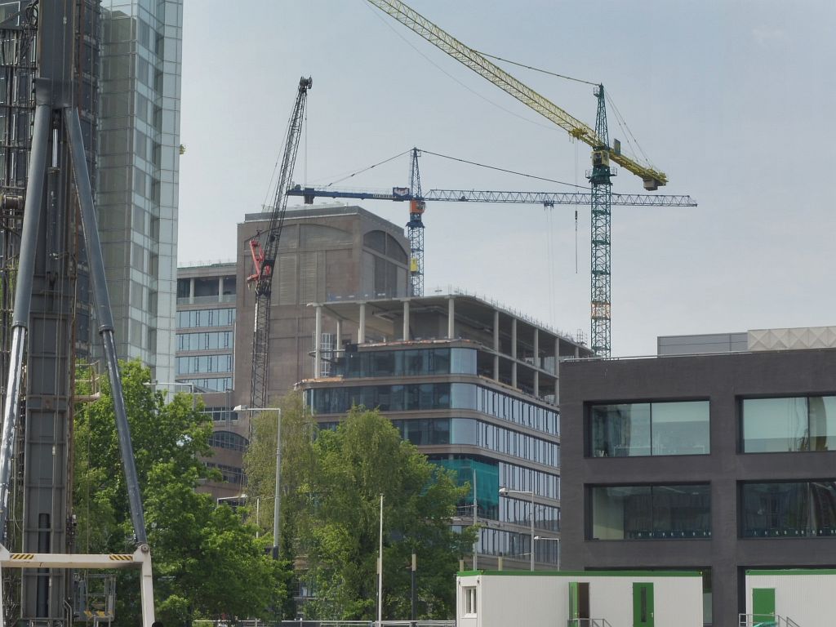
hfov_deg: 21.8
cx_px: 418
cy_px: 314
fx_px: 2174
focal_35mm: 90
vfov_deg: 16.4
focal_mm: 16.1
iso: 100
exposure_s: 1/200
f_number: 7.1
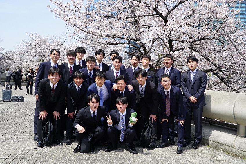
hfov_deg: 58.7
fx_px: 219
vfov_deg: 41.2
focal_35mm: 32
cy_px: 82
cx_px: 123
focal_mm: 32
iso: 100
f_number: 11
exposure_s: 1/80
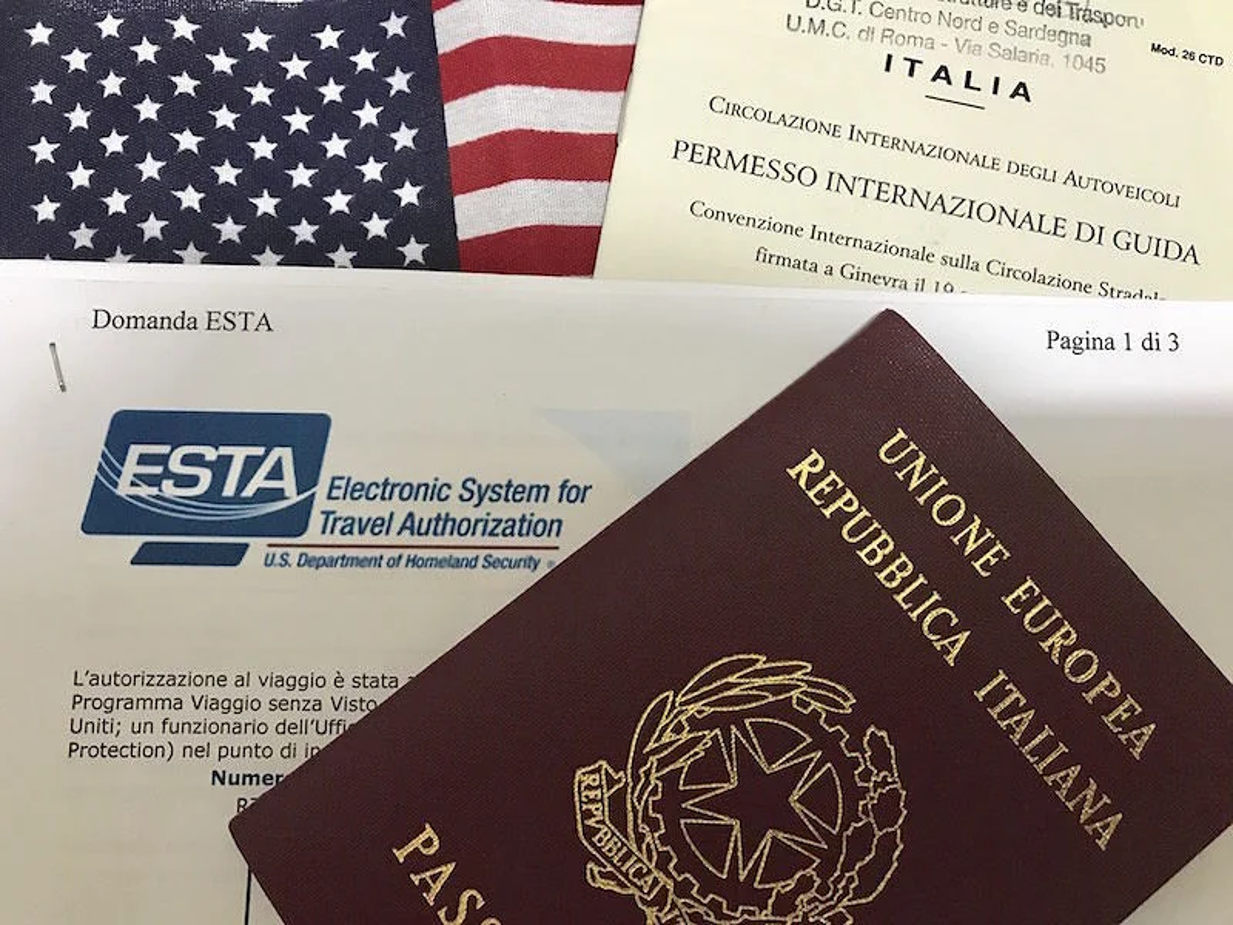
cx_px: 616
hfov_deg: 63.4
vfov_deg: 49.7
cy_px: 462
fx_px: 997
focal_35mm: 28
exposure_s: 1/17
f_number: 1.8
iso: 100
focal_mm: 3.99
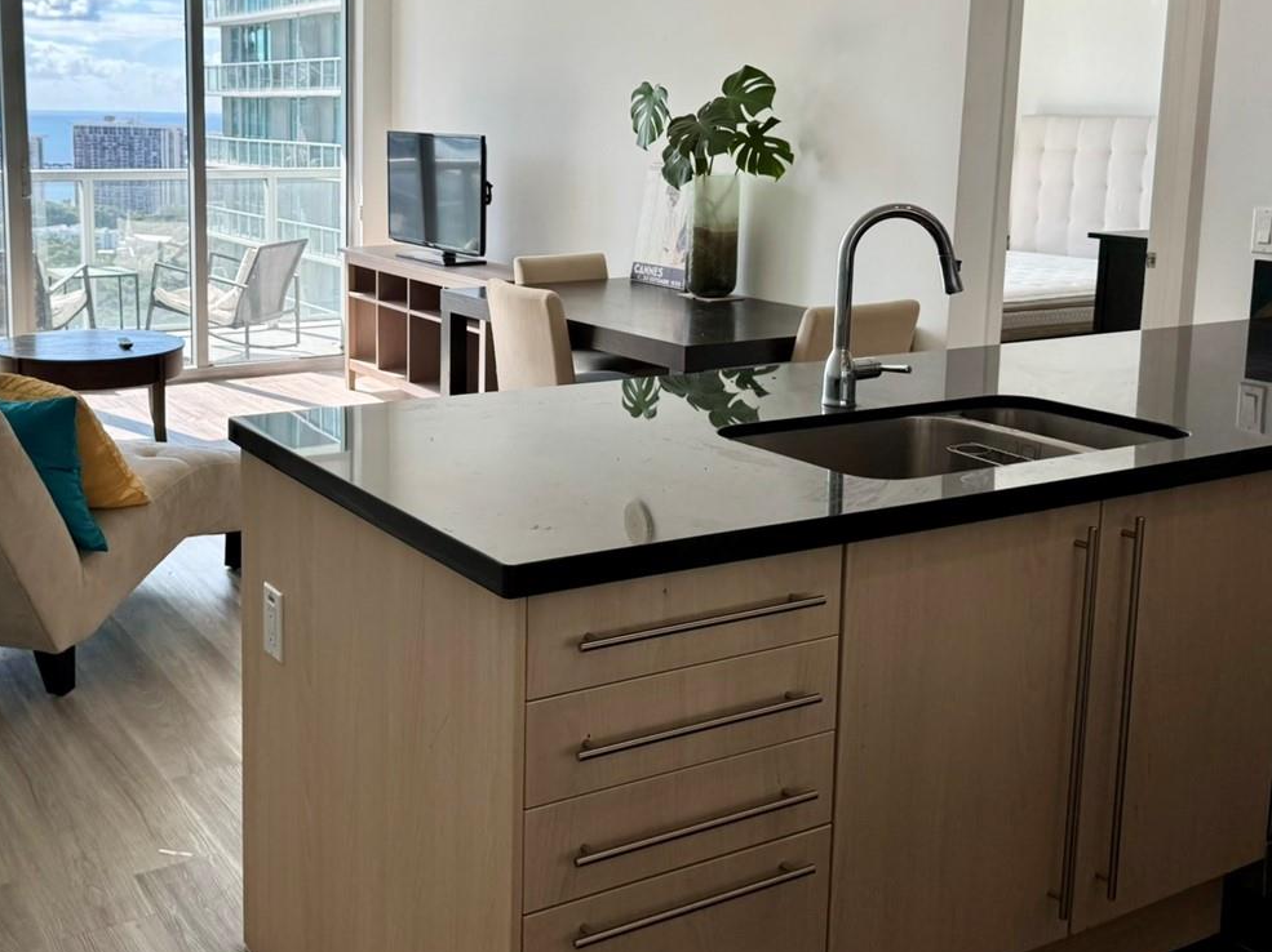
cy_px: 320
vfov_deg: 36.4
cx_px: 446
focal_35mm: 39
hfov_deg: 47.3
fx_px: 1433
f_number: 1.78
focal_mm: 6.76
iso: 80
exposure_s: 1/685
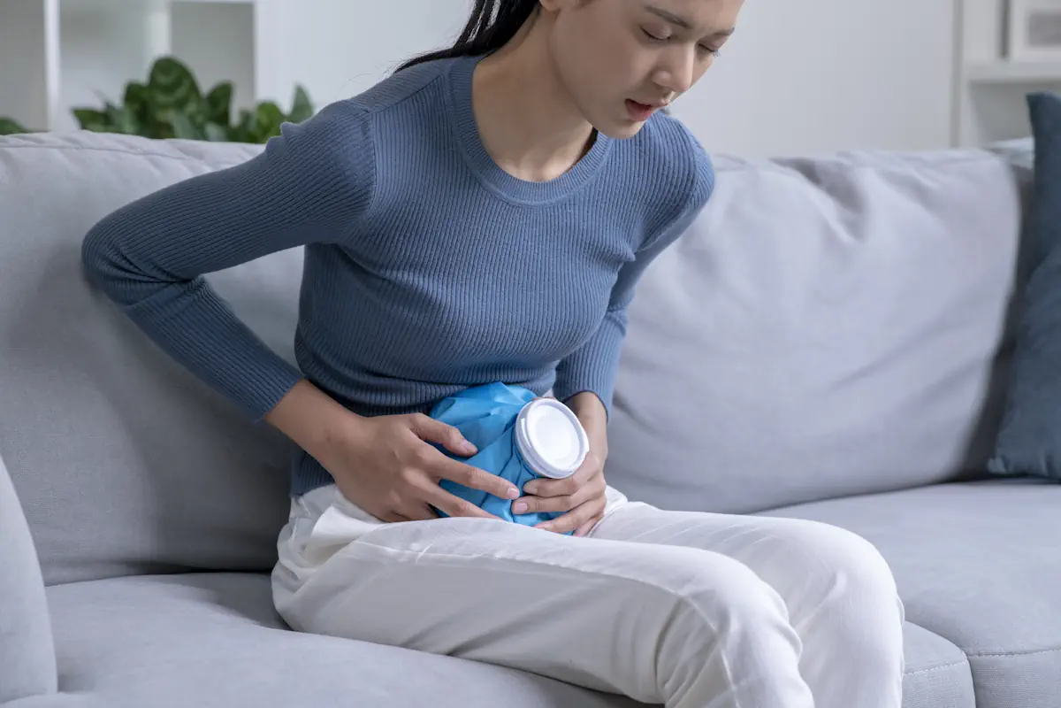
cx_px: 530
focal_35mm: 85
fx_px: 2505
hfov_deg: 23.9
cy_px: 354
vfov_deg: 16.1
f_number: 5
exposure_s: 1/30
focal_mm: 85
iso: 200
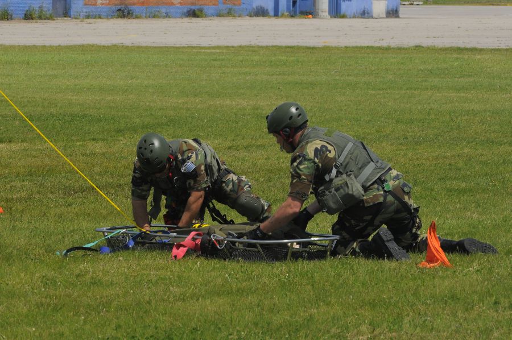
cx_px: 256
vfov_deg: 7.3
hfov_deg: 11.0
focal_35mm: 188
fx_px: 2664
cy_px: 170
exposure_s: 1/500
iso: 400
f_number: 9
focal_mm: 125
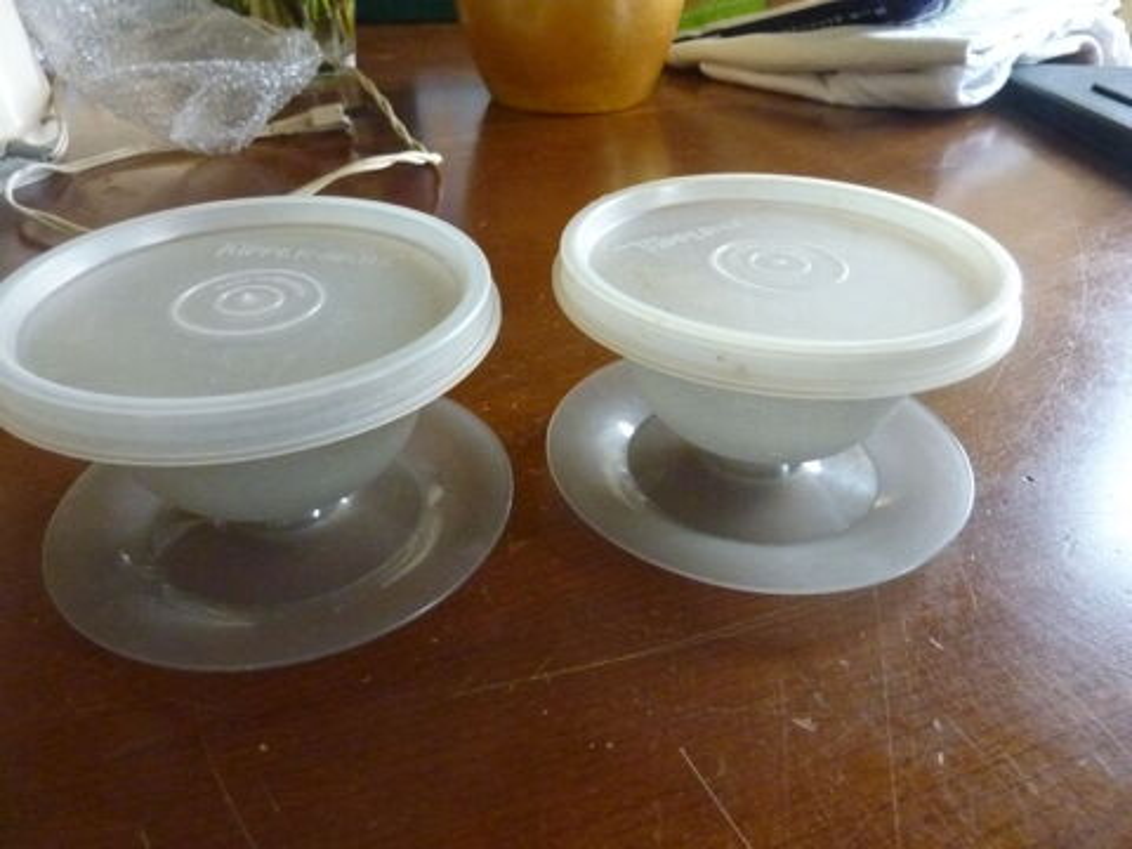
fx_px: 818
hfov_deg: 69.4
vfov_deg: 54.9
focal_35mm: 25
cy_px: 424
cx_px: 566
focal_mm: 4.1
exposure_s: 1/30
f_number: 3.3
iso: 800
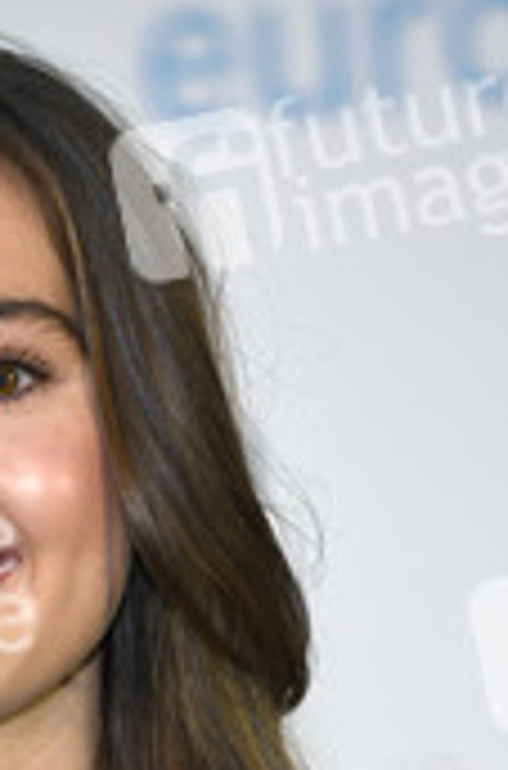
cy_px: 851
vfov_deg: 4.8
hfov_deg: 3.1
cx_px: -67
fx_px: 9242
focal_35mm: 434
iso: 800
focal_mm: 185
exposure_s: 1/500
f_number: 3.5
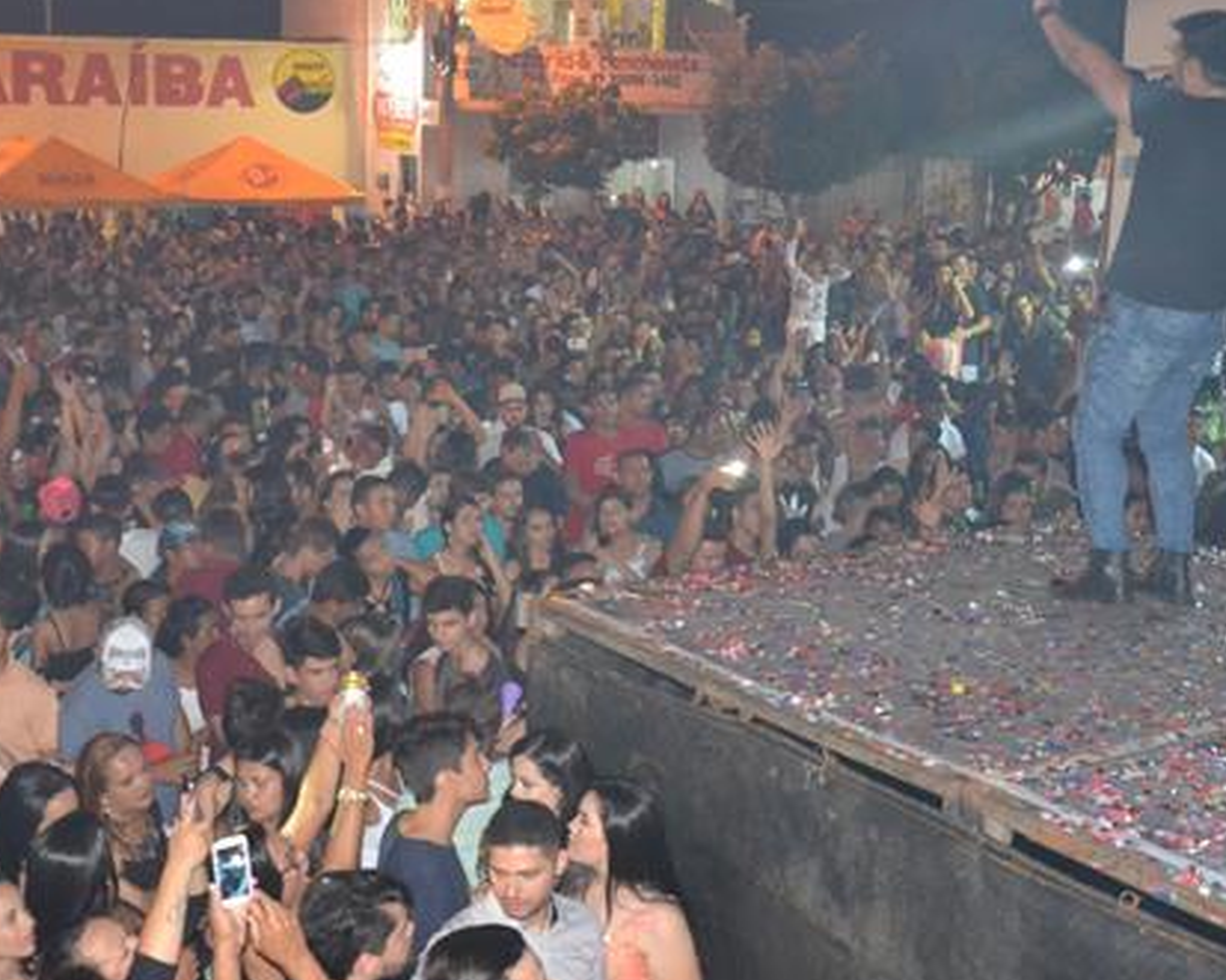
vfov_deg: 31.4
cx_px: 522
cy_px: 426
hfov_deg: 38.7
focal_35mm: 48
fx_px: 1741
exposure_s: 1/60
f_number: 3.8
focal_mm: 22
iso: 3200
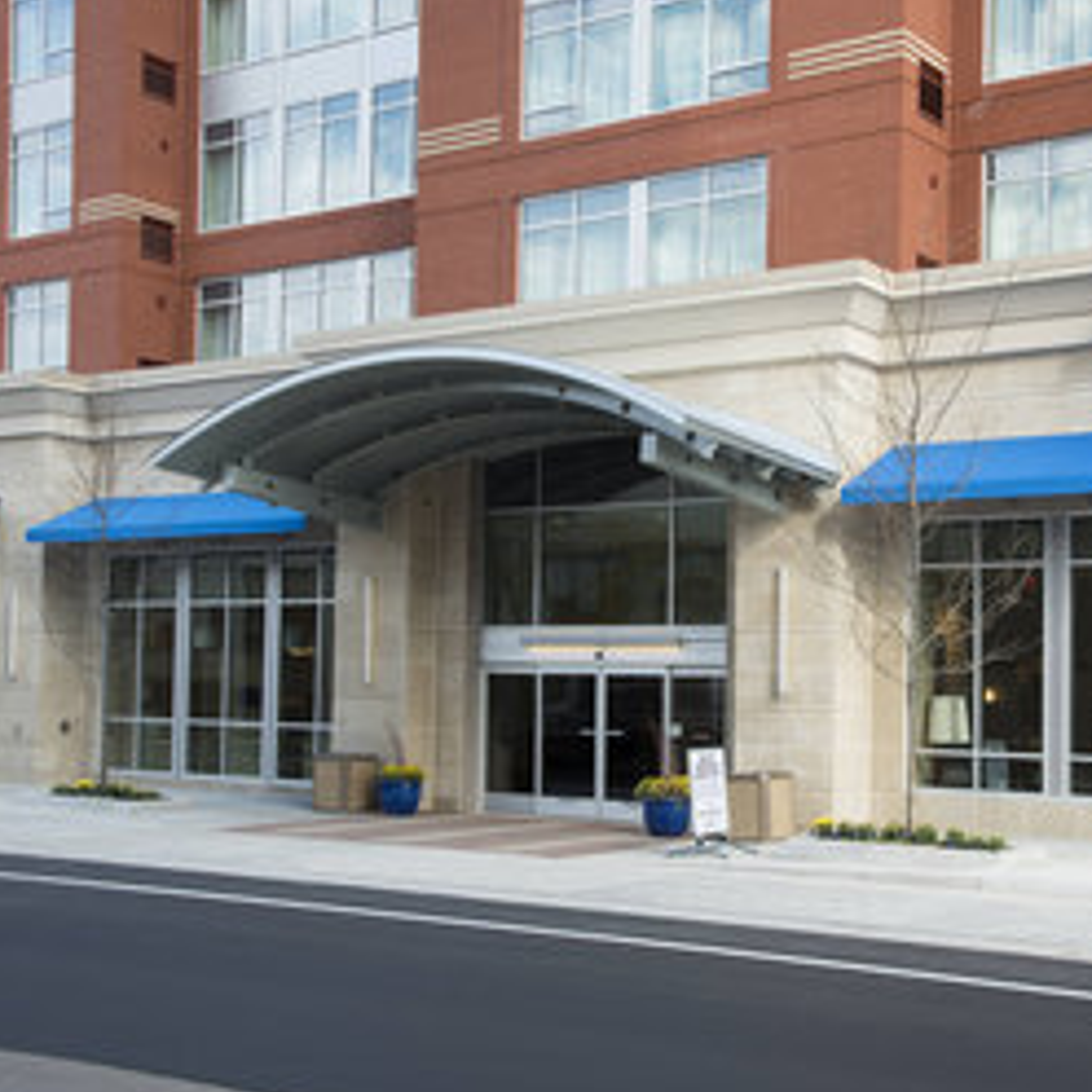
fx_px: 1785
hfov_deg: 33.8
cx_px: 700
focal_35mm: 50
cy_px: 542
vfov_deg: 34.0
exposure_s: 1/50
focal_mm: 38
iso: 100
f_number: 10
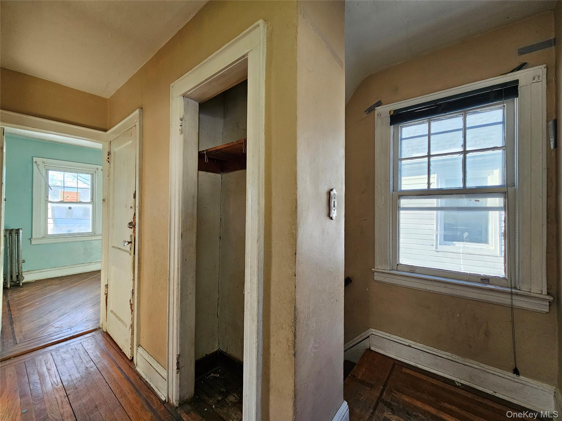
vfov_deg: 89.9
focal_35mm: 13
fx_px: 211
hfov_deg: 106.2
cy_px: 210
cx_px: 281
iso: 100
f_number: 2.2
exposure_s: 1/77.4
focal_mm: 2.2
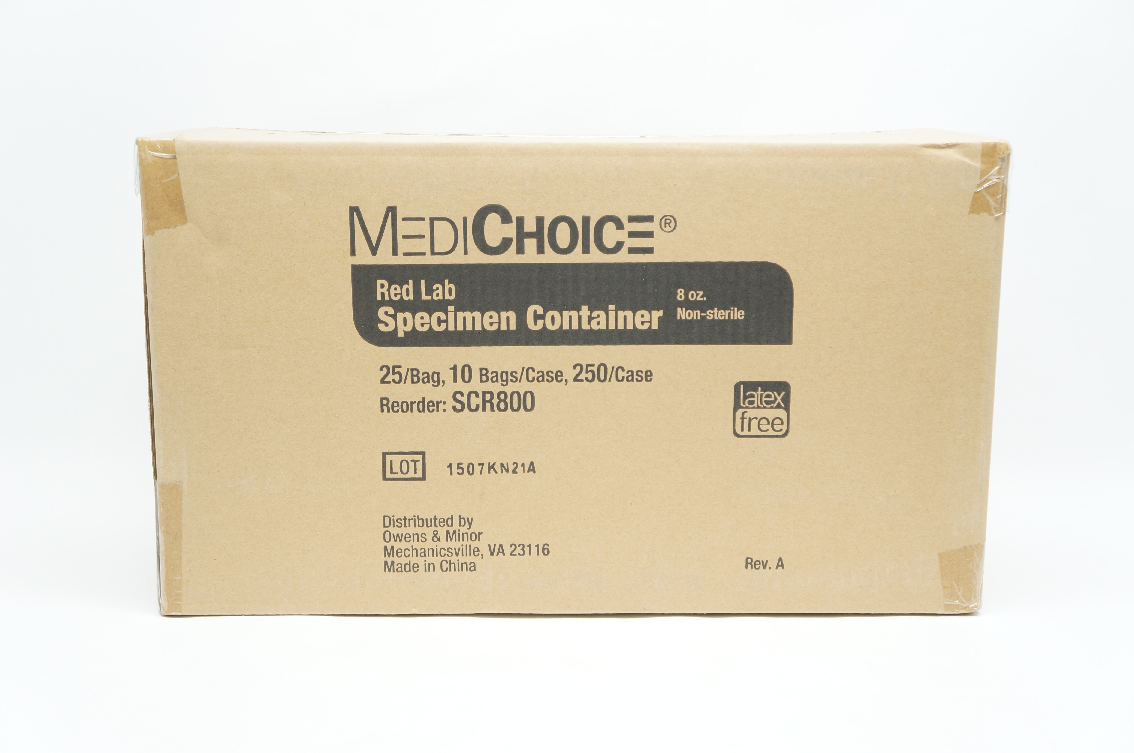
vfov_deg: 31.8
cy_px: 376
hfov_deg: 46.4
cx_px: 567
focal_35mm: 42
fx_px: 1322
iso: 400
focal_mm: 28
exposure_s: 1/60
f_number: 4
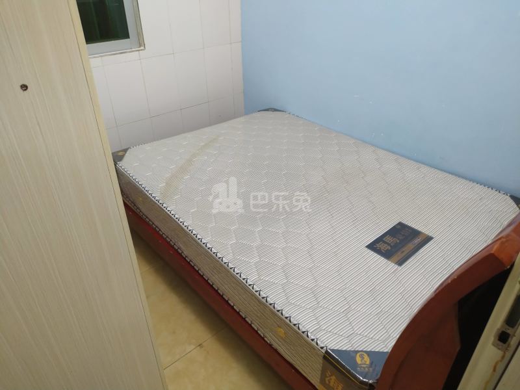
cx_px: 260
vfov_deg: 56.8
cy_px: 195
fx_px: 361
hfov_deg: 71.6
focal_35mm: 24
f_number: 1.9
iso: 200
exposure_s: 1/25
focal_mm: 3.94
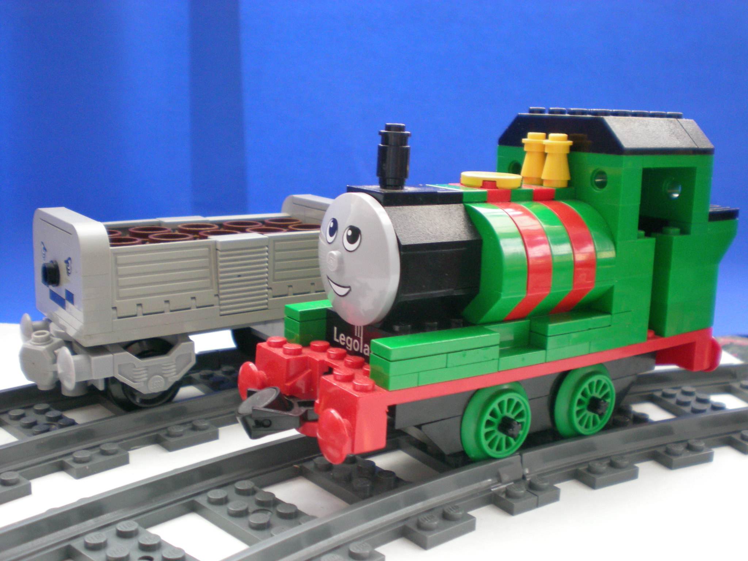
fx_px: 821
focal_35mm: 38
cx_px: 374
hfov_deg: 49.0
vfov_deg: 37.7
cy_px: 280
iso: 200
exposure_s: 1/60.3
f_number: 3.1
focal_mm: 6.3
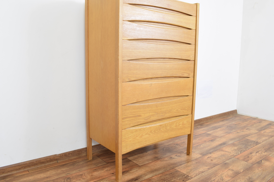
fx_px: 228
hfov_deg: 61.9
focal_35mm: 30
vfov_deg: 43.6
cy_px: 91
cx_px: 137
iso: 100
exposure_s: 5
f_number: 25
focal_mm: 20
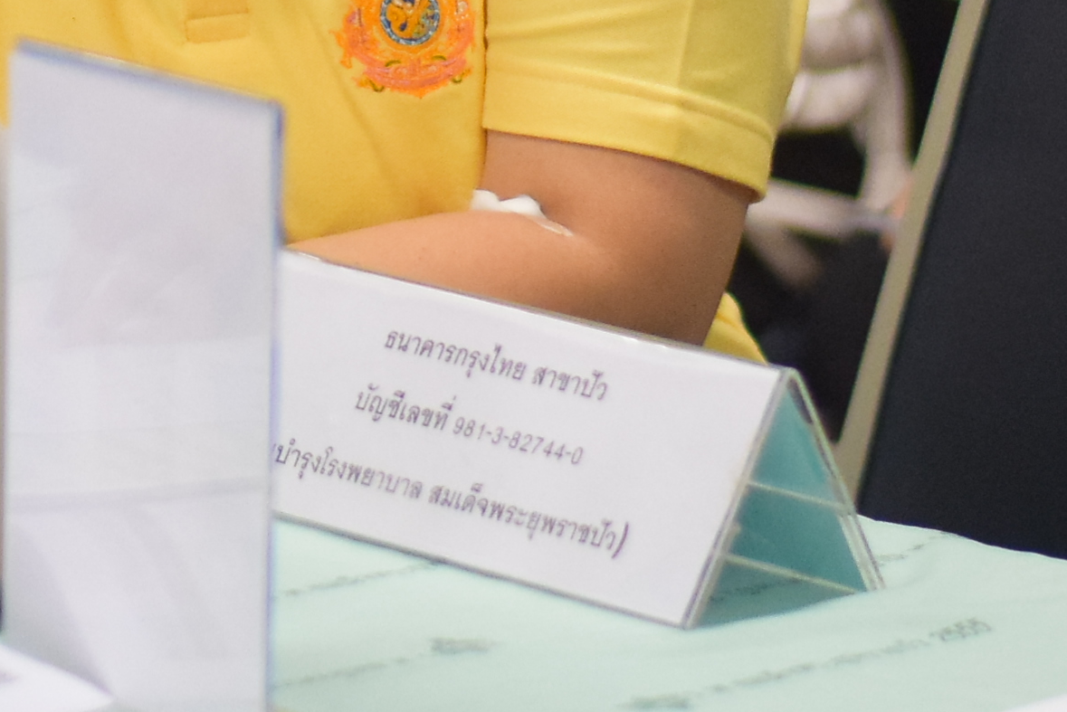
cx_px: 99
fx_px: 8479
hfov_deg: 7.2
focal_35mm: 286
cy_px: -540
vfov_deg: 4.8
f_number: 1.8
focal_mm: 50
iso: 2000
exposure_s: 1/1000
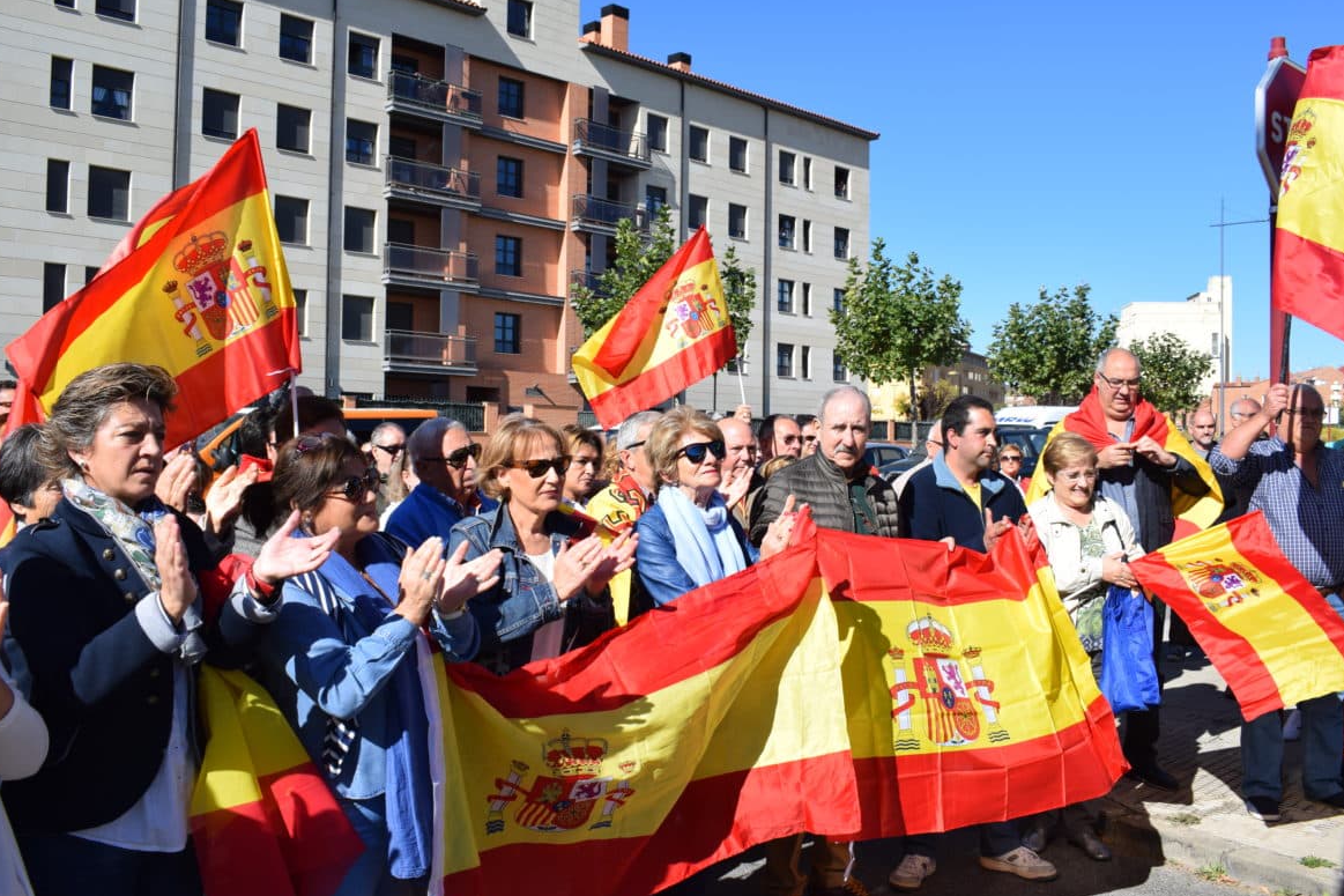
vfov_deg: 40.5
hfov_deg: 57.9
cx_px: 659
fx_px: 1214
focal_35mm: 33
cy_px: 450
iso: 200
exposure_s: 1/400
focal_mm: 21
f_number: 10
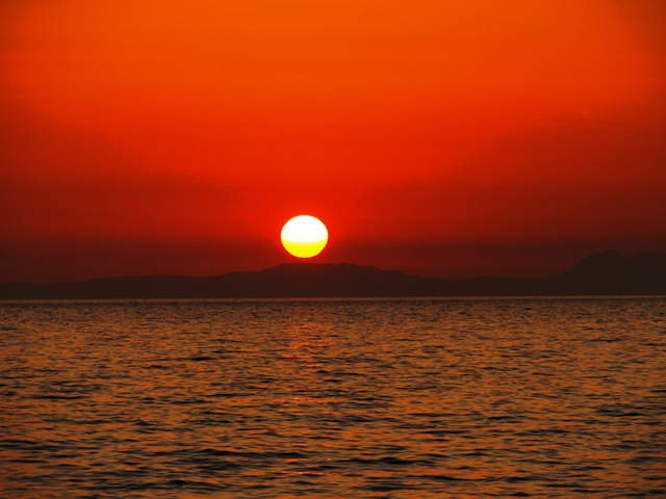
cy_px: 250
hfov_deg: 7.1
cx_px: 333
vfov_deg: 5.3
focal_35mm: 280
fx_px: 5387
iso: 100
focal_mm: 140
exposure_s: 1/640
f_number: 8
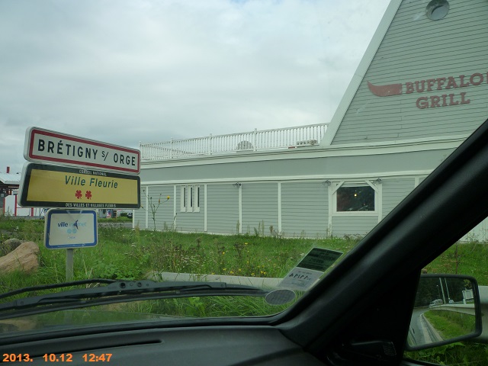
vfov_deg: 48.2
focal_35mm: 29
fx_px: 409
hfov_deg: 61.7
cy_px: 183
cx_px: 244
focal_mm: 5.2
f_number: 3.3
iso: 125
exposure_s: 1/500
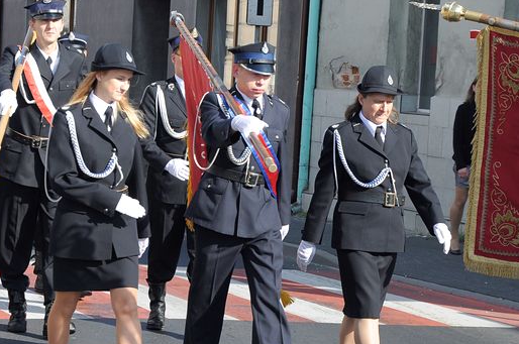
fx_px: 2073
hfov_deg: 14.3
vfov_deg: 9.5
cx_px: 243
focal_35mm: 144
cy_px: 186
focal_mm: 58
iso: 400
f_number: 7.1
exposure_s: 1/800
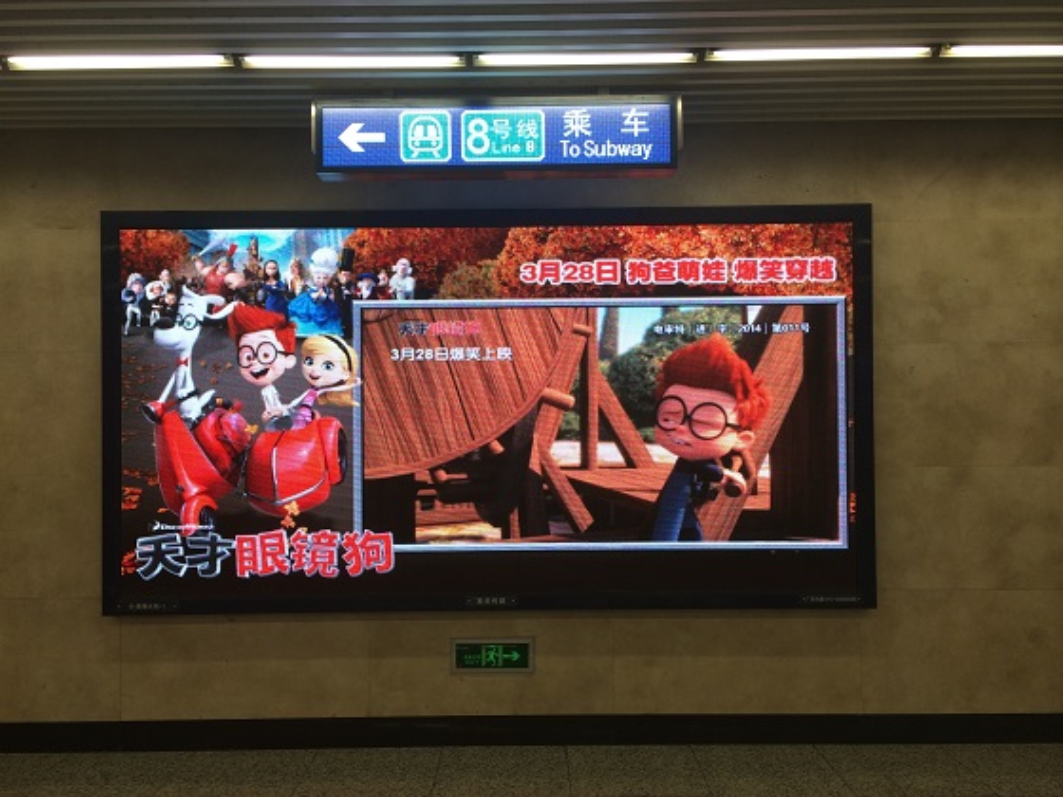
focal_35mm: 30
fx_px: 921
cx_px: 532
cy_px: 398
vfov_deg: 46.8
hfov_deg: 60.0
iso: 40
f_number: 2.2
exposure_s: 1/60
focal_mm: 4.12
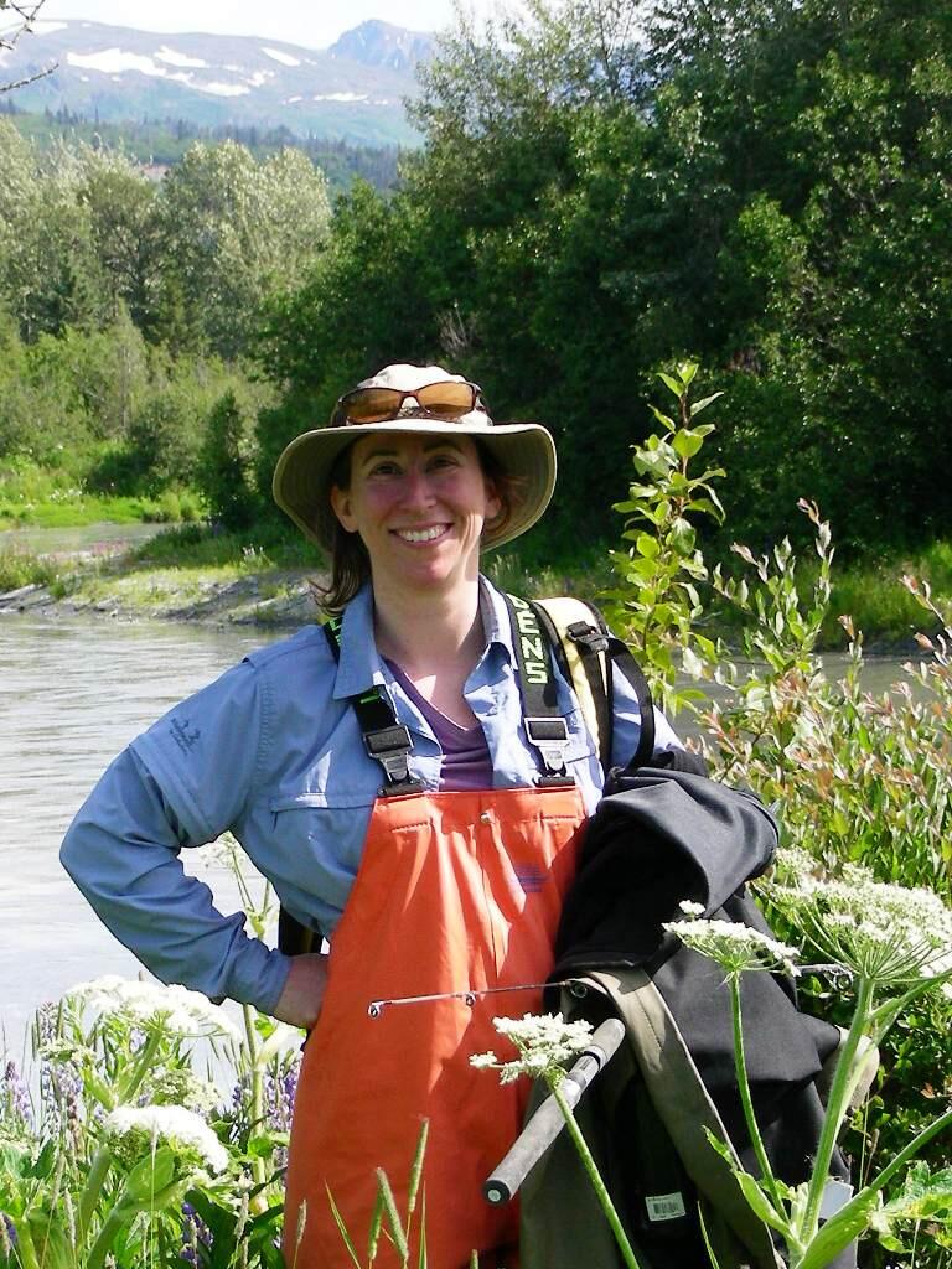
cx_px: 476
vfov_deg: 24.7
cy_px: 634
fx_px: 2897
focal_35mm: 79
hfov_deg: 18.7
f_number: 4
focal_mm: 13.2
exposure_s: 1/400
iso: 50
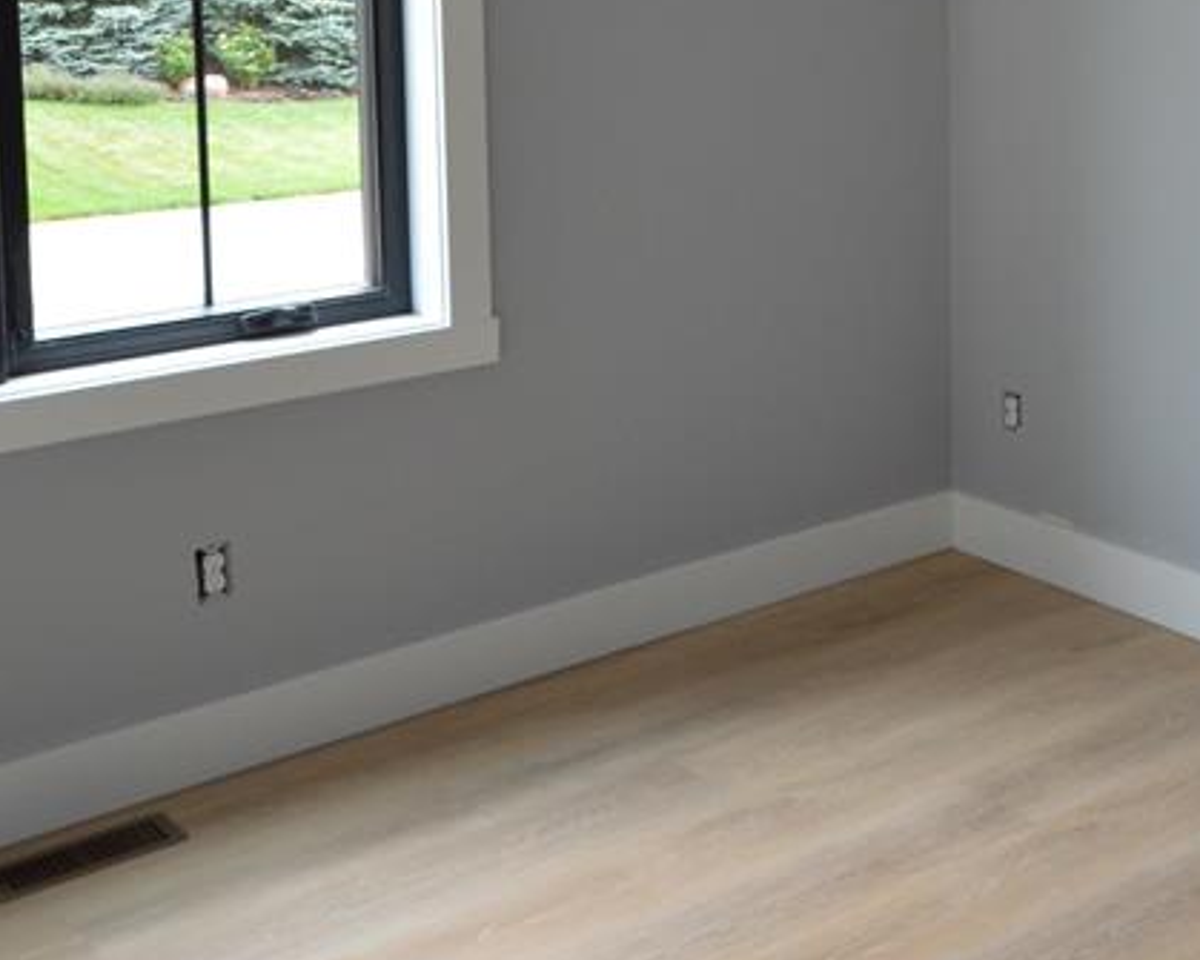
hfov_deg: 31.7
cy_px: 63
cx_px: 1189
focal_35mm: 55
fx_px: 1953
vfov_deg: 26.5
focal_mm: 16
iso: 400
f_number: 5
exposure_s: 1/60
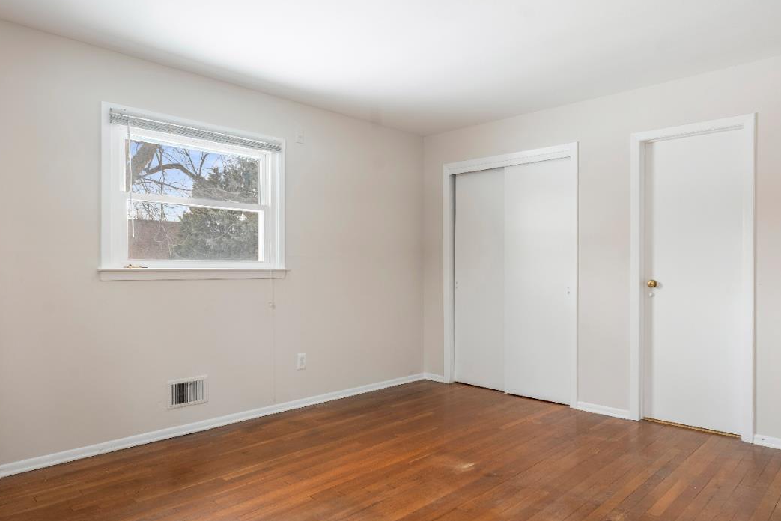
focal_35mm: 23
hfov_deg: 75.9
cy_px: 284
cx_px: 359
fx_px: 499
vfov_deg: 55.1
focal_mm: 16
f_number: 8
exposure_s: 1/50
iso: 100
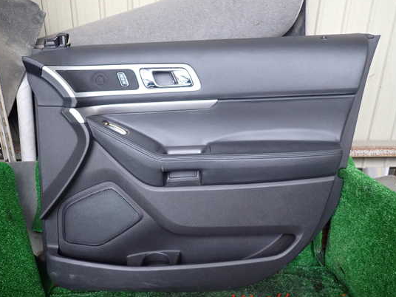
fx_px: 320
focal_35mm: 28
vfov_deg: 49.7
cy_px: 145
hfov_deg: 63.3
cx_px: 177
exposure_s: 1/30
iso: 320
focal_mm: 4.5
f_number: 2
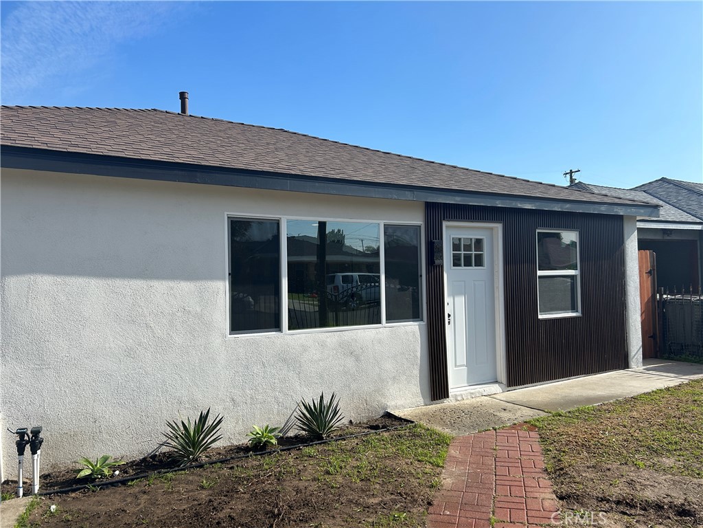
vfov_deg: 53.1
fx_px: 528
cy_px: 264
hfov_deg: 67.3
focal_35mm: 26
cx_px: 352
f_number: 1.5
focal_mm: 5.7
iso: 50
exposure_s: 1/4444
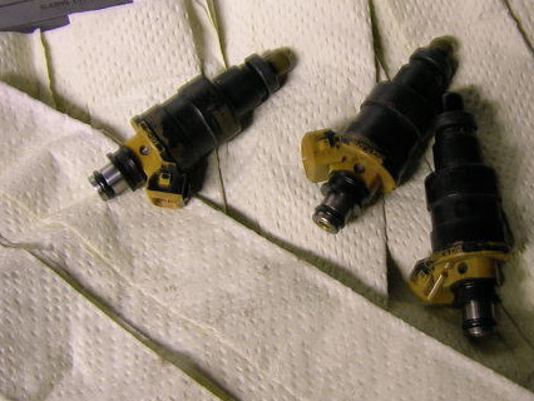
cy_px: 166
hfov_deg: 36.8
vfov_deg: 28.5
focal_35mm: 51
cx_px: 384
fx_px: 787
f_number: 2.9
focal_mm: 5.7
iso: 50
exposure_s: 1/4.6
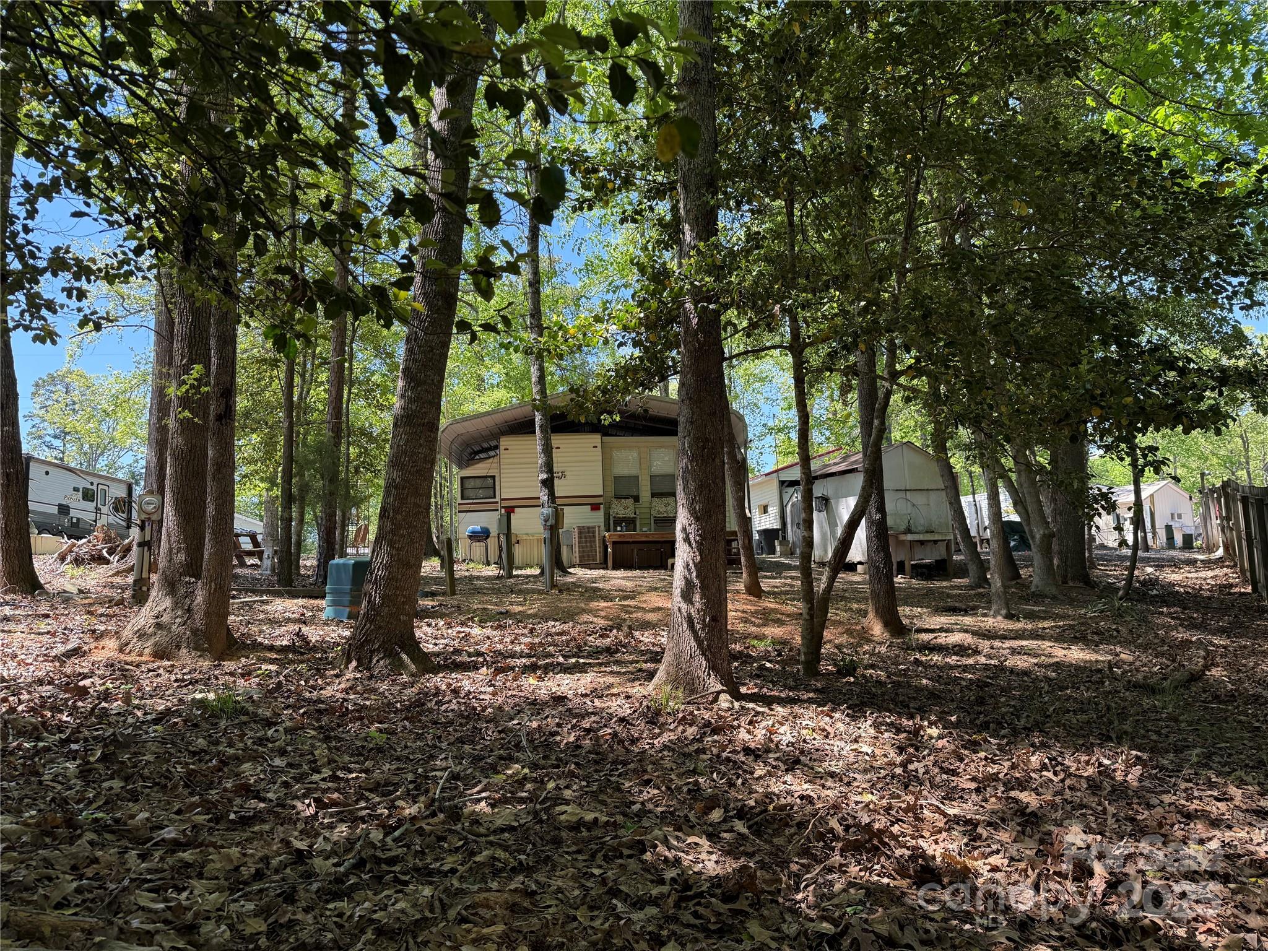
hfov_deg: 71.6
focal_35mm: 24
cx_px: 634
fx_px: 879
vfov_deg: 56.8
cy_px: 476
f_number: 1.78
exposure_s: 1/612
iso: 100
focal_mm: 6.76
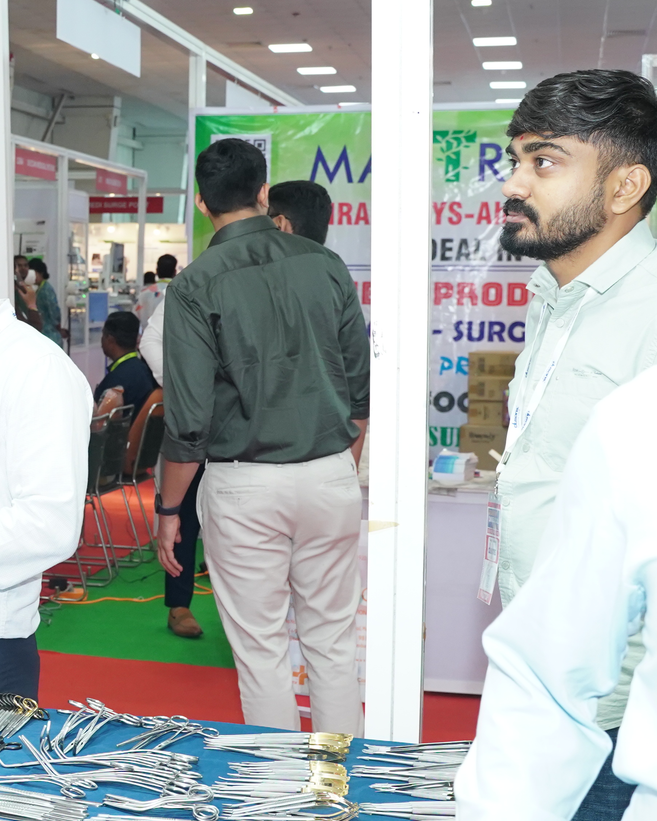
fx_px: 1701
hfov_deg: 20.2
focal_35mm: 70
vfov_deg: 27.1
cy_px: 495
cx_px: -168
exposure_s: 1/125
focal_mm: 28
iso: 2000
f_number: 5.6
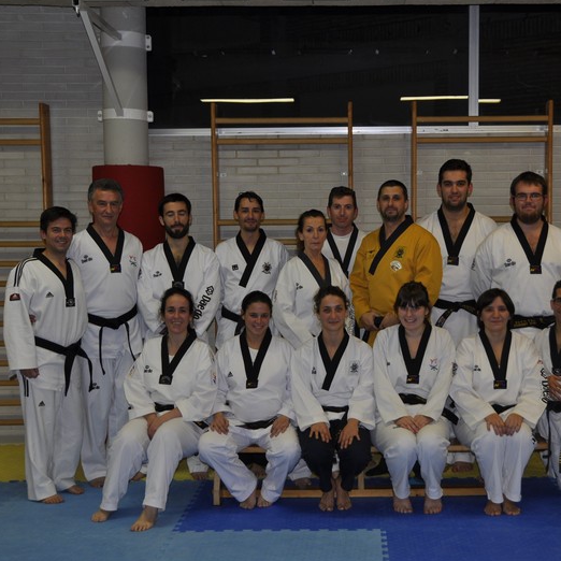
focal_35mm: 53
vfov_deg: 32.4
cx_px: 372
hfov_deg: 32.2
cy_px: 281
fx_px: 965
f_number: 4
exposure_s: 1/60
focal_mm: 27
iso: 250
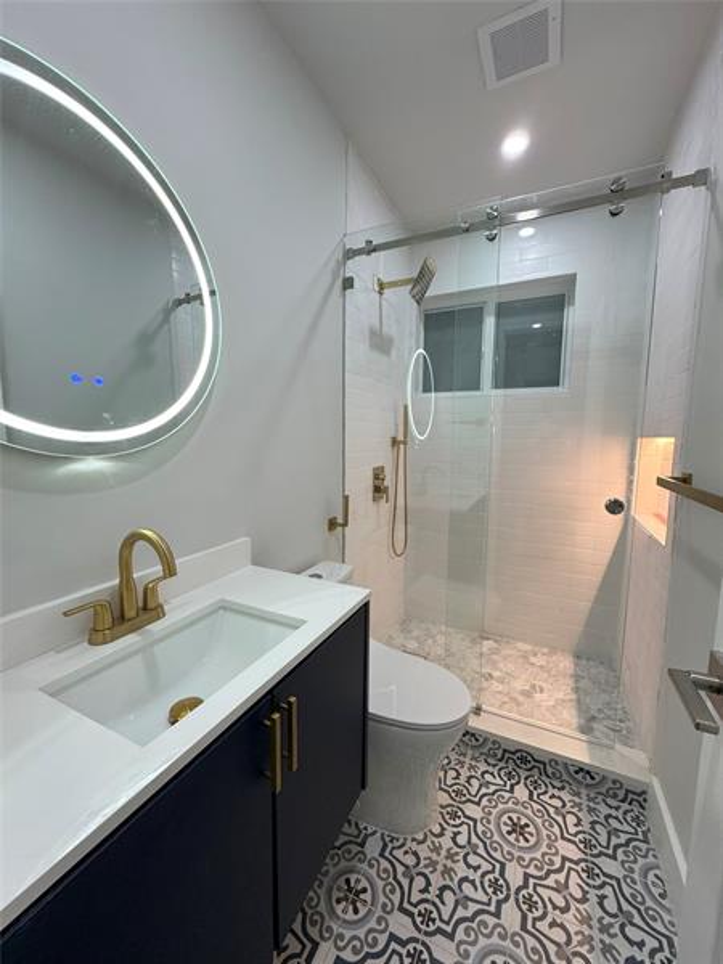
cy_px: 482
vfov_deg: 102.1
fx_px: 390
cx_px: 362
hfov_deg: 85.7
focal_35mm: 14
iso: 250
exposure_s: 1/120
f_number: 2.2
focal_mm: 2.22
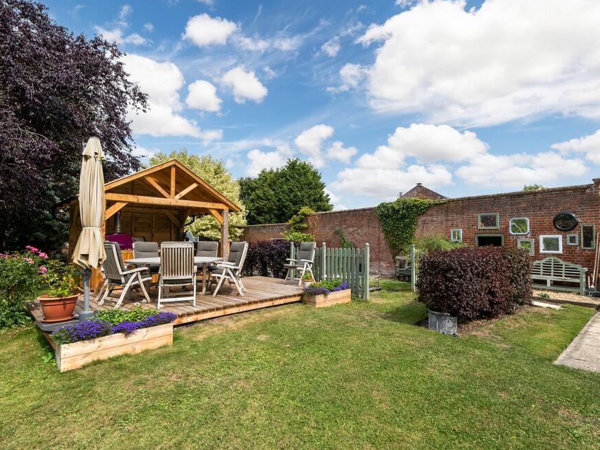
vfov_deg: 74.7
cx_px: 302
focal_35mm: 17
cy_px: 222
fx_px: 295
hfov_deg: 91.0
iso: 160
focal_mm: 9.9
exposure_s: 1/250
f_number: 9
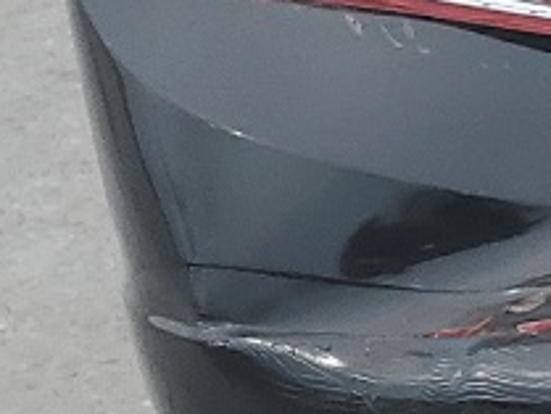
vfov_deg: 7.4
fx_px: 3169
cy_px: -32
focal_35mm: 199
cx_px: 1437
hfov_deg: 8.8
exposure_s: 1/2500
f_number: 1.5
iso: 50
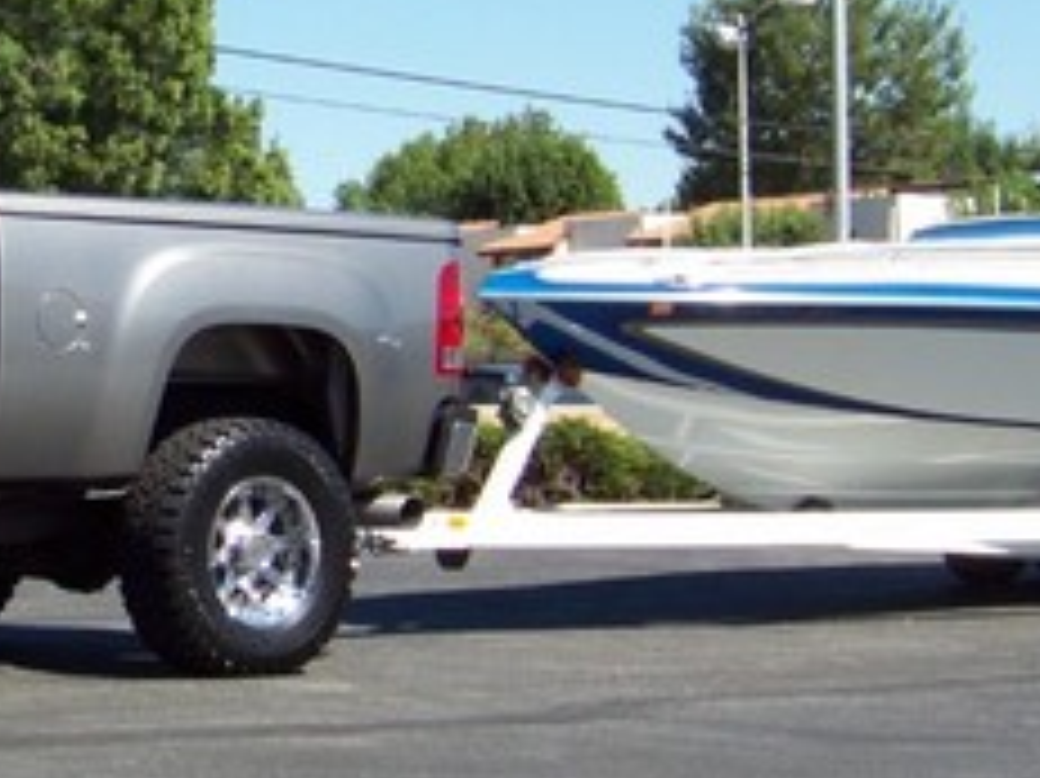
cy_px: 393
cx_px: 135
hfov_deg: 17.8
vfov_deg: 13.6
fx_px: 3273
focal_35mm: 109
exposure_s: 1/800
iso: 72
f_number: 2.8
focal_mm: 5.85
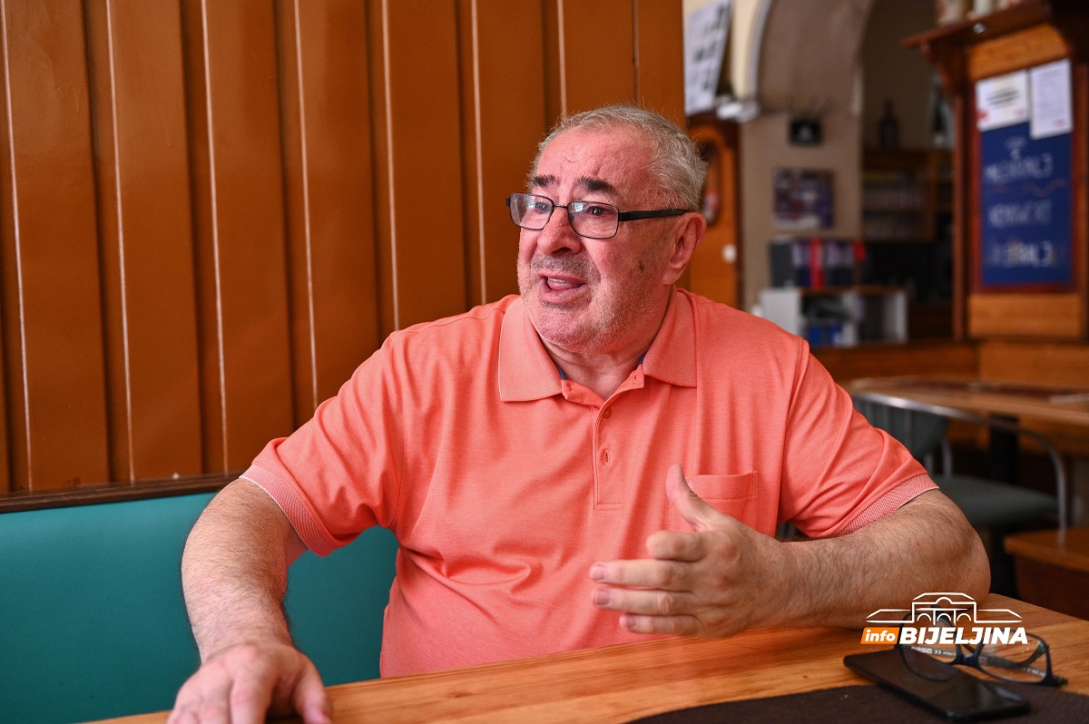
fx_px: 1149
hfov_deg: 50.7
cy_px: 362
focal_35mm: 38
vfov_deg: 35.0
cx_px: 544
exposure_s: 1/250
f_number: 2.8
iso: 1600
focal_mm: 38
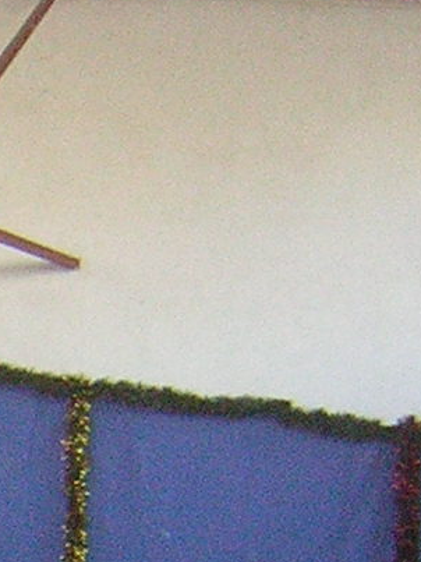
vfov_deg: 13.1
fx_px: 2320
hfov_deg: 9.7
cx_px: -417
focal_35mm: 143
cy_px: 827
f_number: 2.6
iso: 198
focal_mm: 4.7
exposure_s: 1/60.1
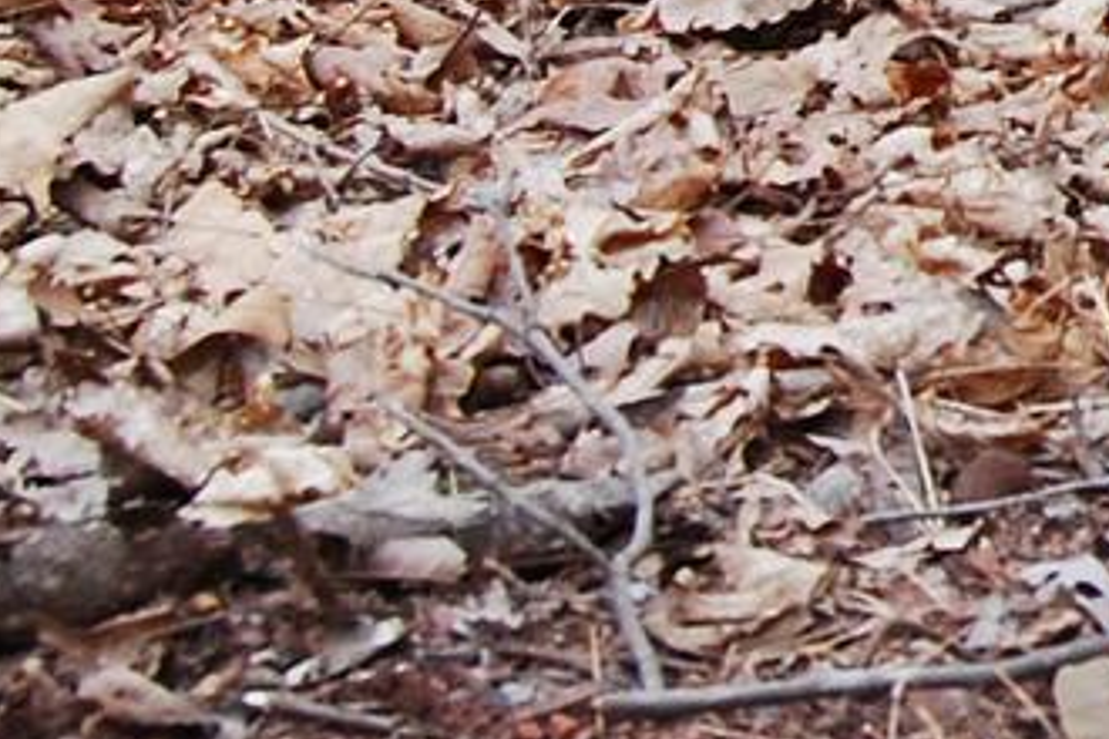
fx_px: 8040
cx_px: 3038
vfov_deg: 5.2
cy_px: -702
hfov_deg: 7.2
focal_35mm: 261
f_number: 8
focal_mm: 28
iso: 200
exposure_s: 1/60
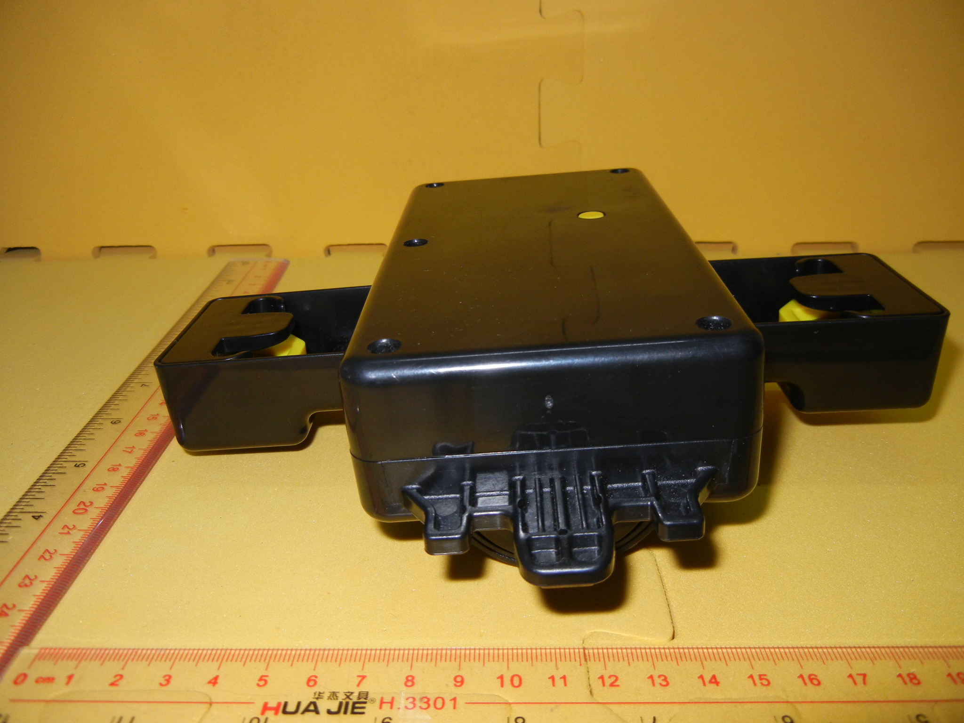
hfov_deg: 60.0
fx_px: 835
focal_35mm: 30
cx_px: 482
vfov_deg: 46.8
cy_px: 362
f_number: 3.5
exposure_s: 1/30
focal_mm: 5.4
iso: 200
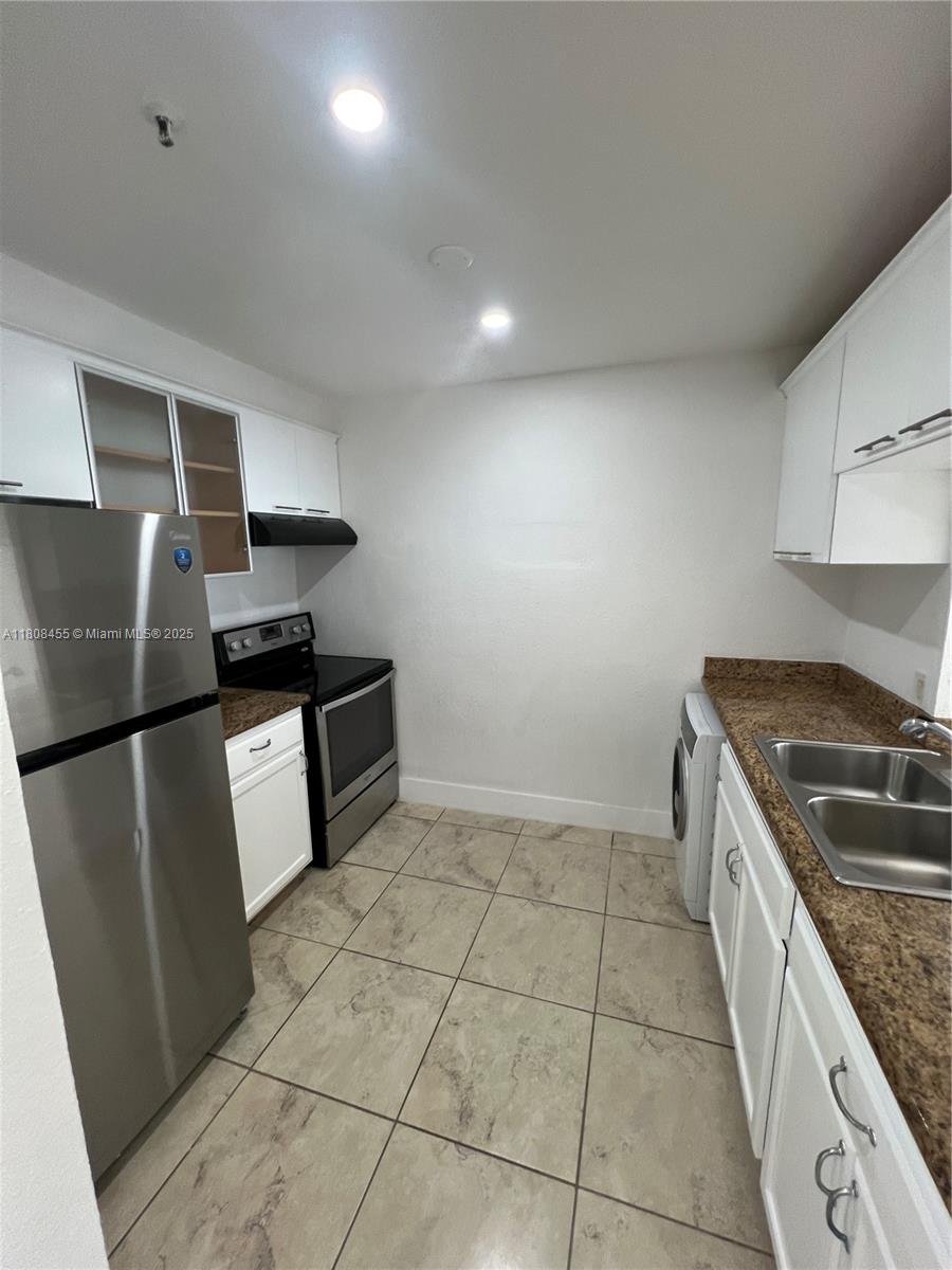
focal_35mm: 13
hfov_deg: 89.9
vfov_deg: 106.2
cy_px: 635
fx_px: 477
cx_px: 476
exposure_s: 1/99
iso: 160
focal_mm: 1.57
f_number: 1.8
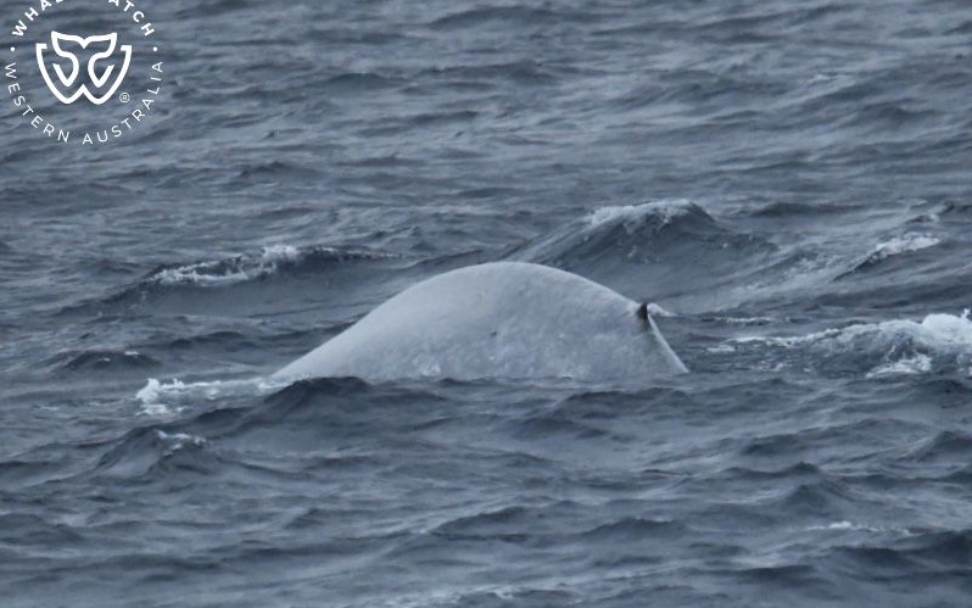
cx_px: 486
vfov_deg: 2.1
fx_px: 16241
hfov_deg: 3.4
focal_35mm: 613
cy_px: 306
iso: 6400
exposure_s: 1/8000
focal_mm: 600
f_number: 6.3
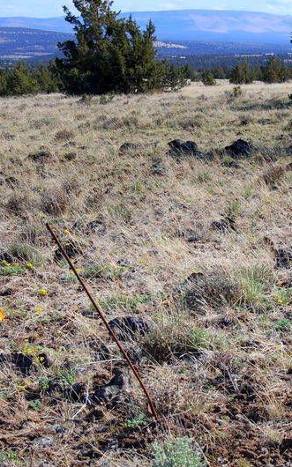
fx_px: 1322
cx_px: 218
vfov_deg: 20.1
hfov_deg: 12.6
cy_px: 234
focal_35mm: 104
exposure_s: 1/320
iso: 200
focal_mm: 45
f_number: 9
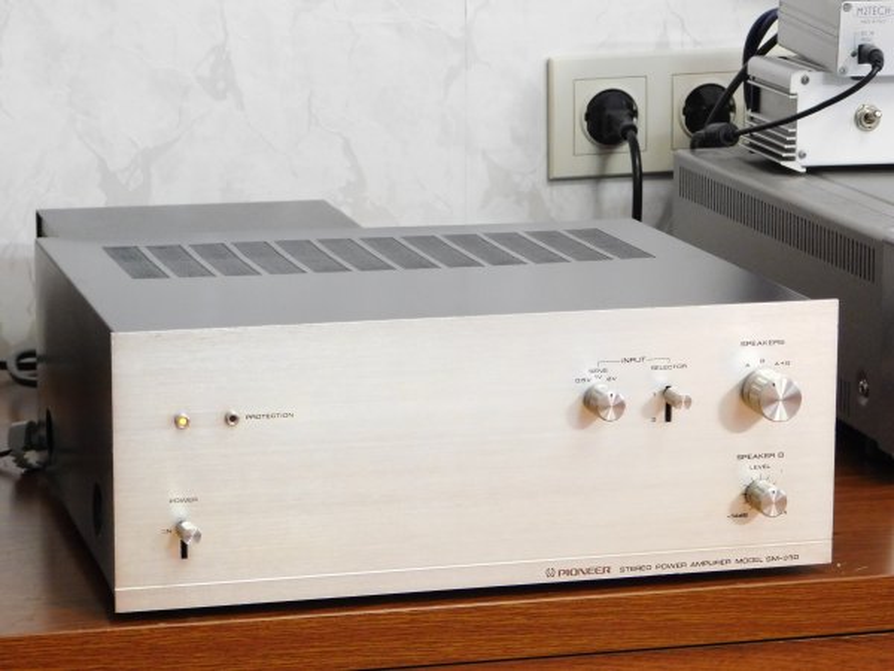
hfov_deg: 17.1
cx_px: 447
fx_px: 2970
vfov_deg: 12.9
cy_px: 336
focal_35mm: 115
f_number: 4.8
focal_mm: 20.3
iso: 800
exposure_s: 1/30
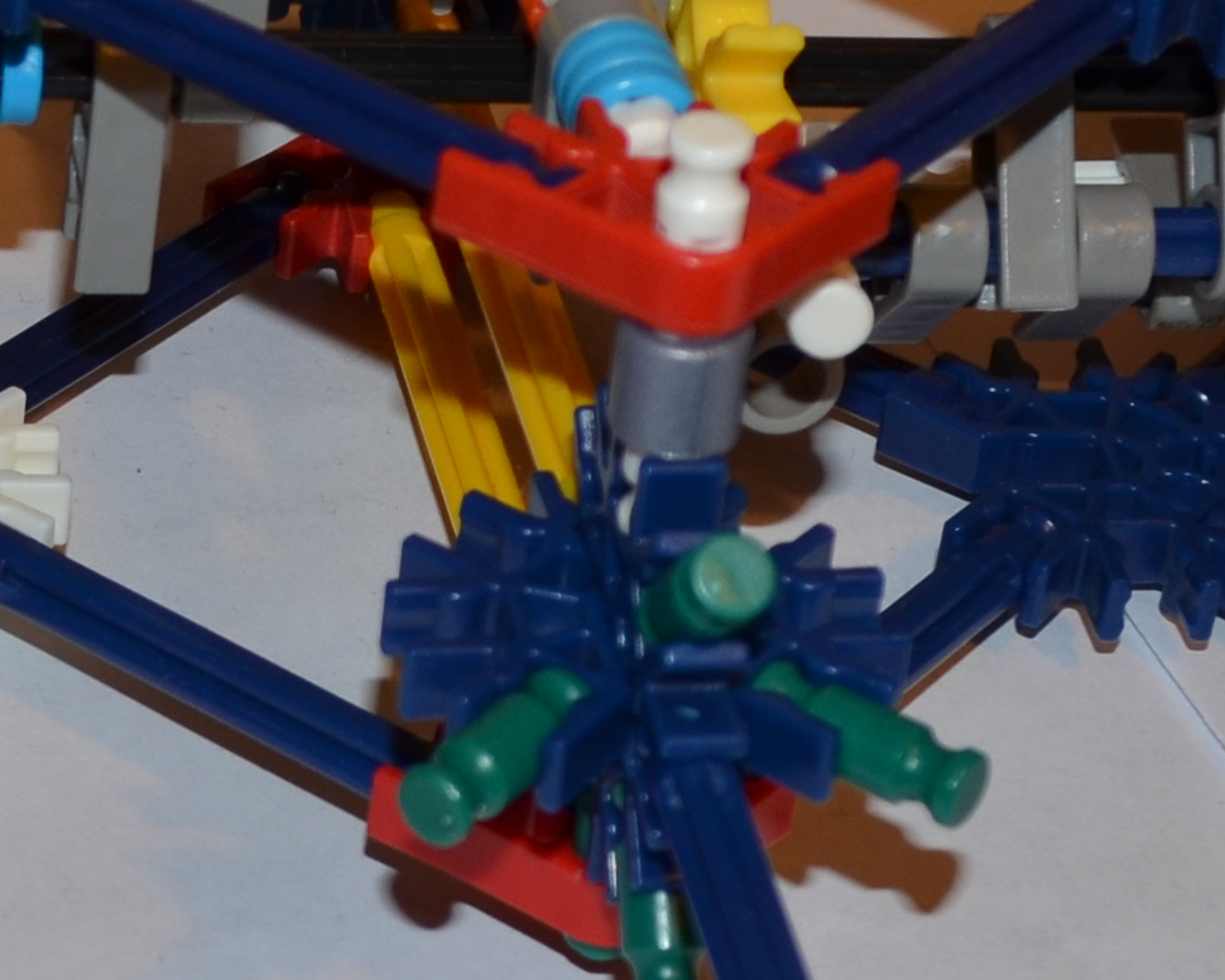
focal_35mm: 157
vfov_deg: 9.8
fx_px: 5692
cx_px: -428
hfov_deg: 11.9
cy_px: 417
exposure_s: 1/30
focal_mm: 22
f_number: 5.6
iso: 200
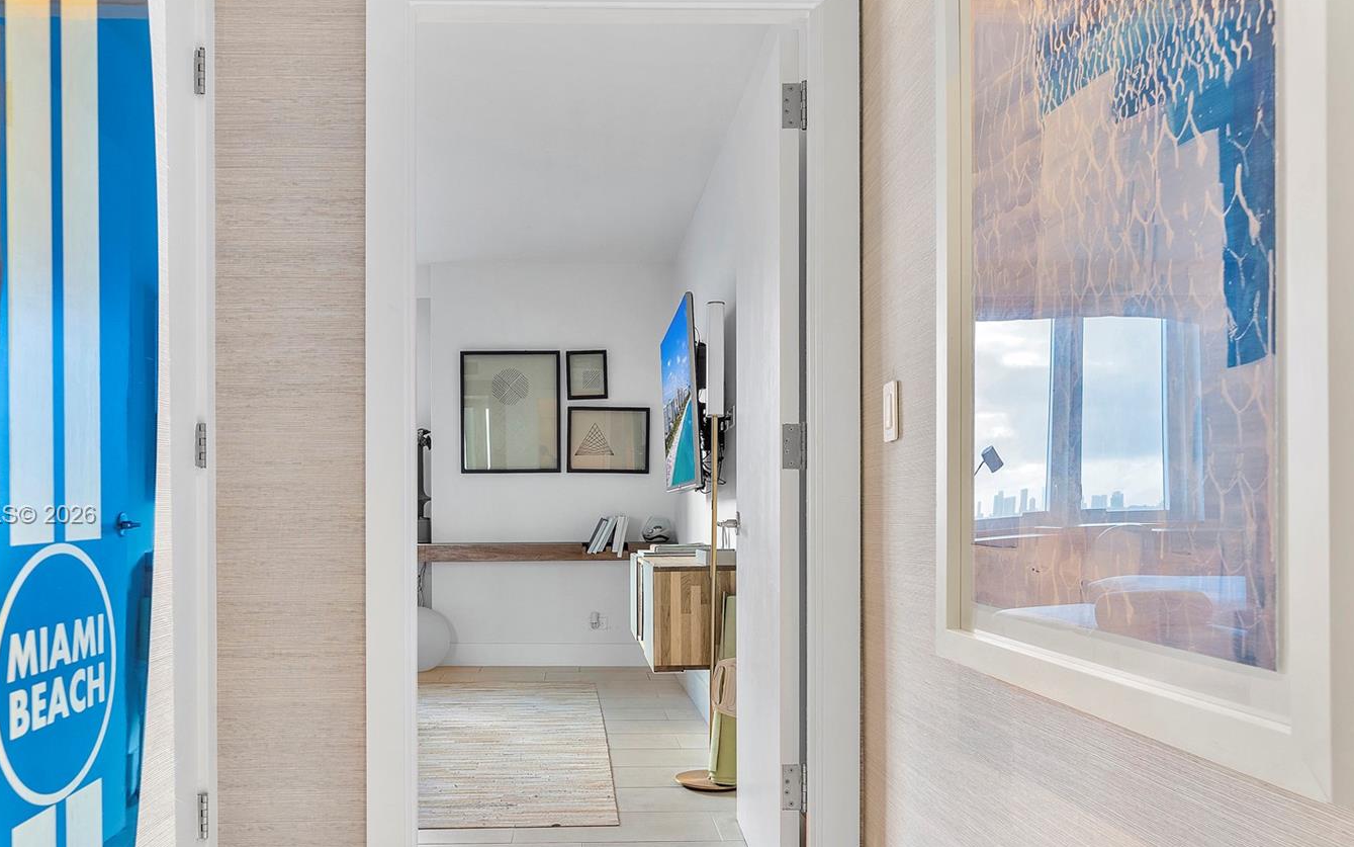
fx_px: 1033
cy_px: 516
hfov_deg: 66.2
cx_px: 590
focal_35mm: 28
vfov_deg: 44.3
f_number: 8
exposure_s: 1/6
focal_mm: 23
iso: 640
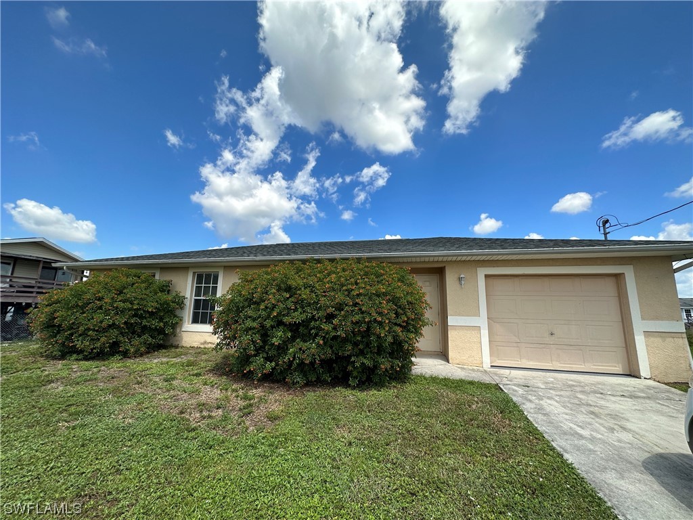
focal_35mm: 14
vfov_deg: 85.7
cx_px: 346
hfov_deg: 102.1
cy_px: 260
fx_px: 280
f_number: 2.2
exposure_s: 1/1916
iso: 50
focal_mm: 2.22
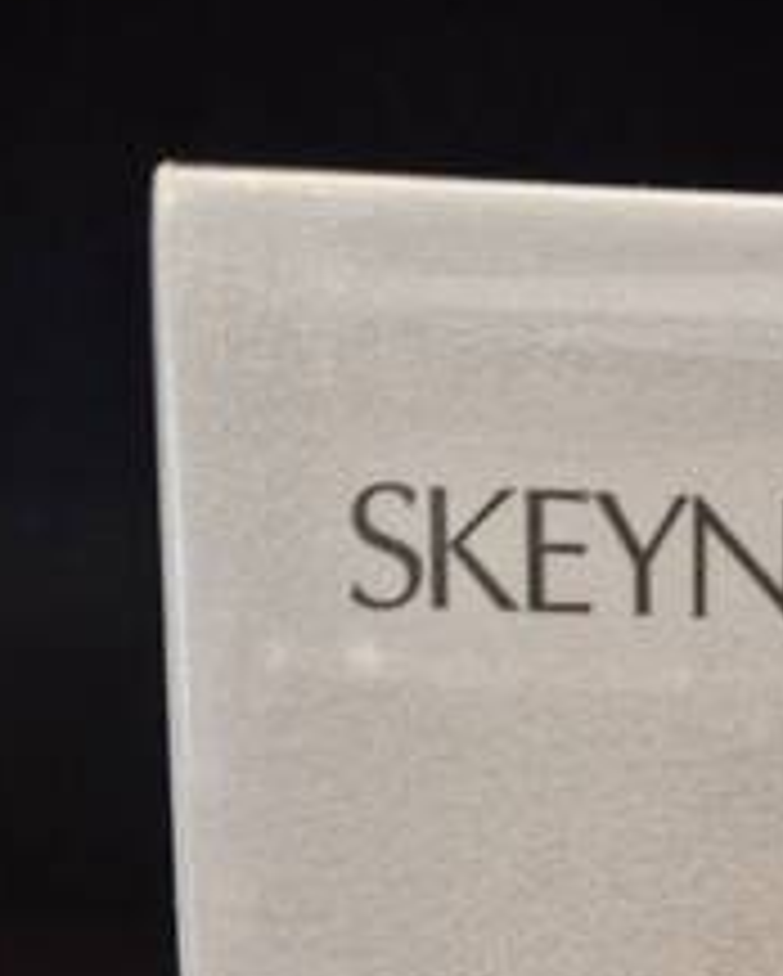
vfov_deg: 25.9
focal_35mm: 62
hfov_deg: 22.6
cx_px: 954
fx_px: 1793
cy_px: 1277
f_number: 1.8
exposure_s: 1/57
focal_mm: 5.4
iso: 160
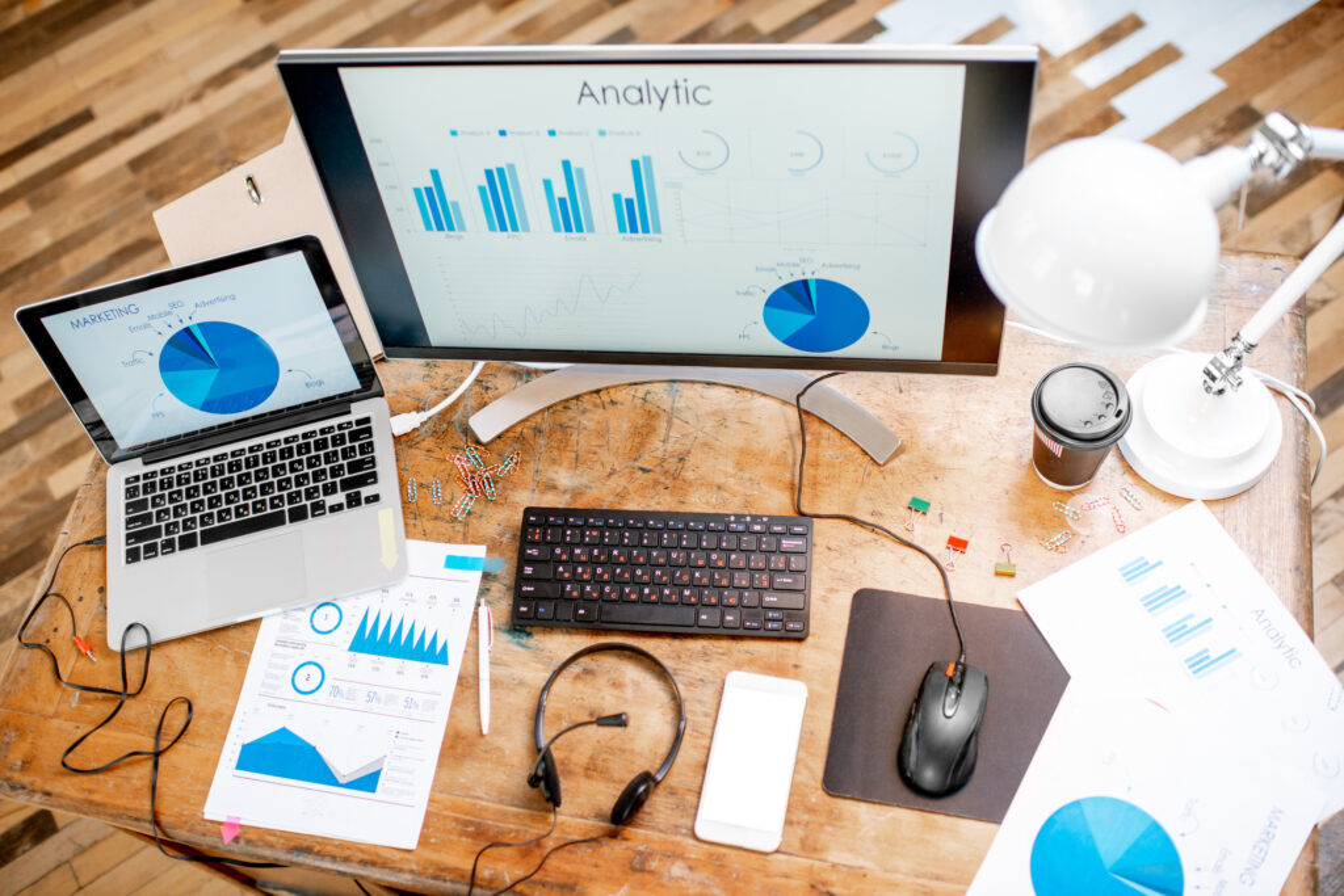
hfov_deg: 54.4
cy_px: 448
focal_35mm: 35
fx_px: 1307
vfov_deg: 37.9
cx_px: 672
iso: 250
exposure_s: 1/160
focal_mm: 35
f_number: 2.2
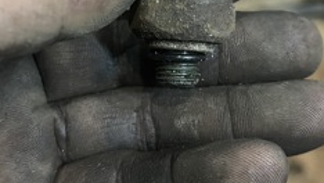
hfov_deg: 36.0
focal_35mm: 58
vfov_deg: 20.1
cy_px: -6
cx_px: 172
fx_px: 499
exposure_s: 1/25
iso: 640
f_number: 1.6
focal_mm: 5.1
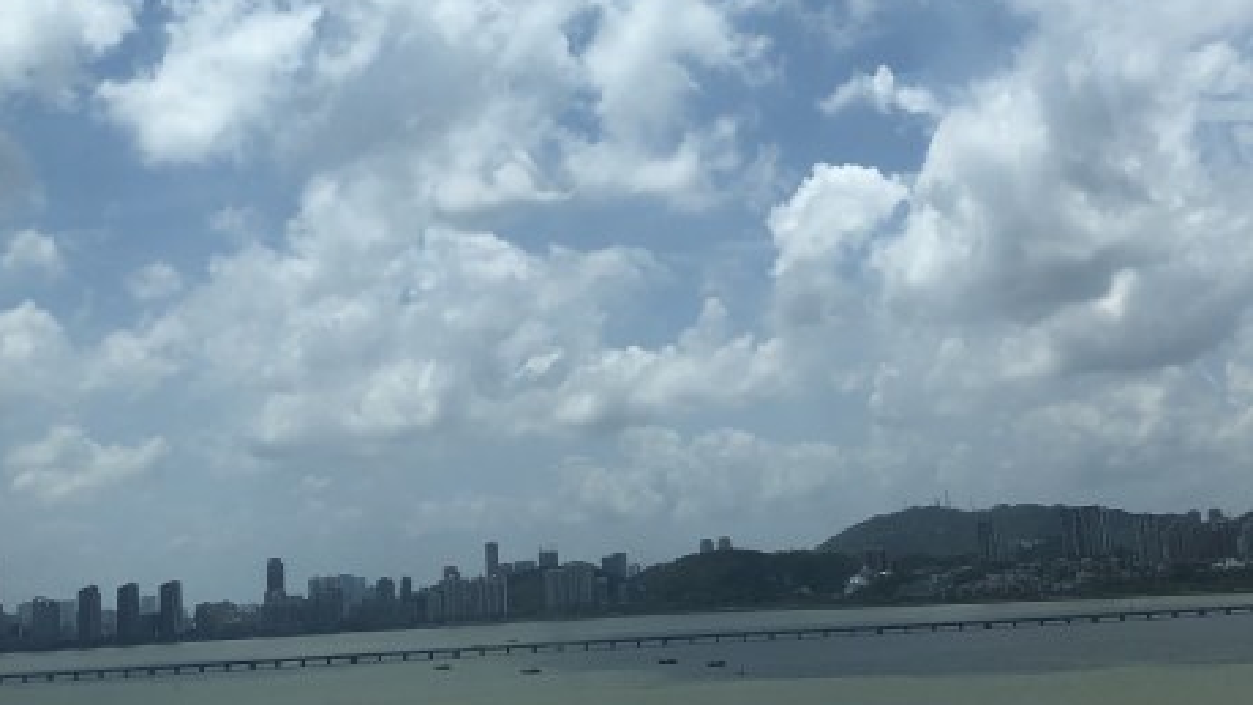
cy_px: 261
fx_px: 1761
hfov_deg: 39.2
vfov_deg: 22.6
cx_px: 602
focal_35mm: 53
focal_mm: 4
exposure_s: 1/4808
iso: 25
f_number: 1.8
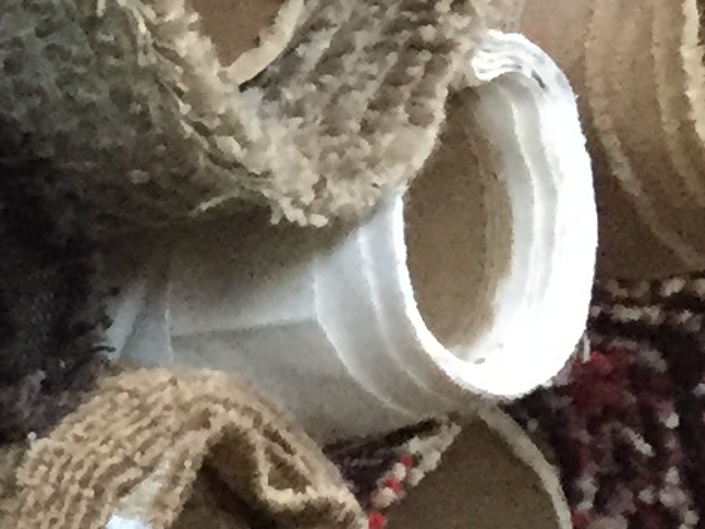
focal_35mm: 201
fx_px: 4093
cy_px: 1051
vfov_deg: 7.1
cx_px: -1431
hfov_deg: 8.3
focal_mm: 4.15
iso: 250
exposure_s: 1/30
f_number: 2.2
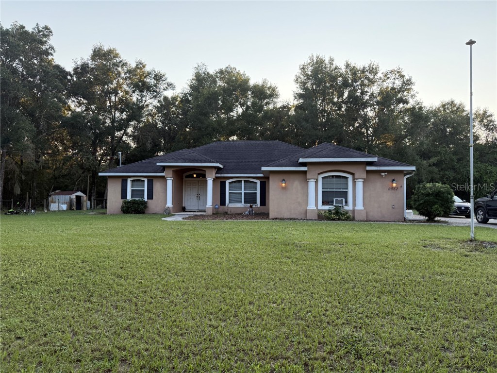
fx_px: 345
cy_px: 186
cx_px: 248
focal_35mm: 24
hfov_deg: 71.6
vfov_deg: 56.8
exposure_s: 1/654
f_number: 1.78
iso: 100
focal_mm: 6.76
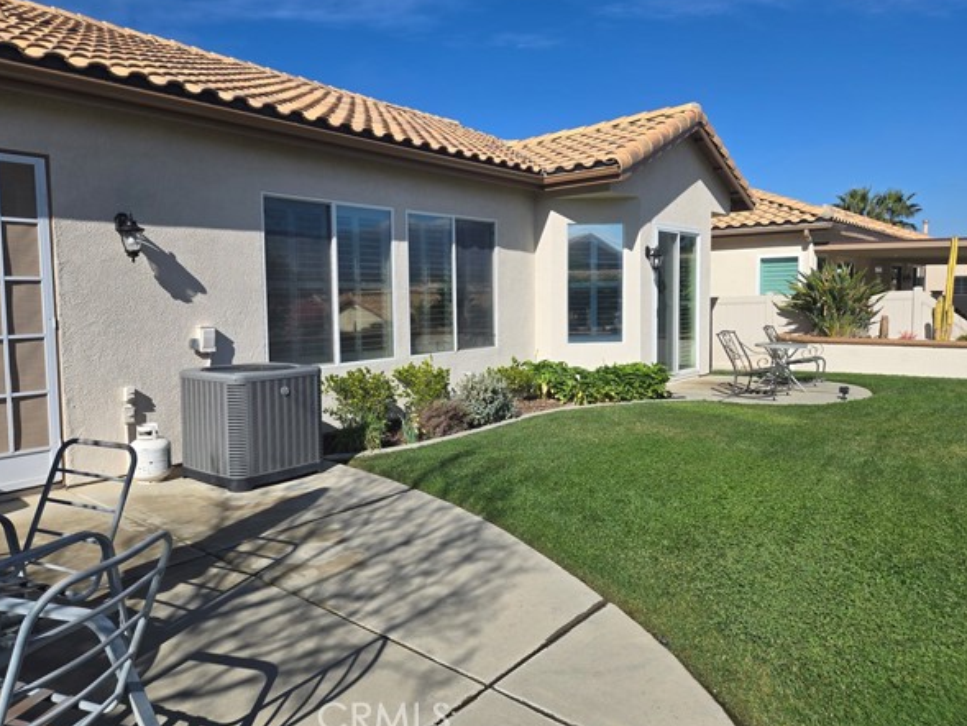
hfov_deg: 69.3
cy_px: 347
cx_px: 455
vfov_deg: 54.9
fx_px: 699
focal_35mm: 25
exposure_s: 1/2686
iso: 25
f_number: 1.8
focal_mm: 5.4
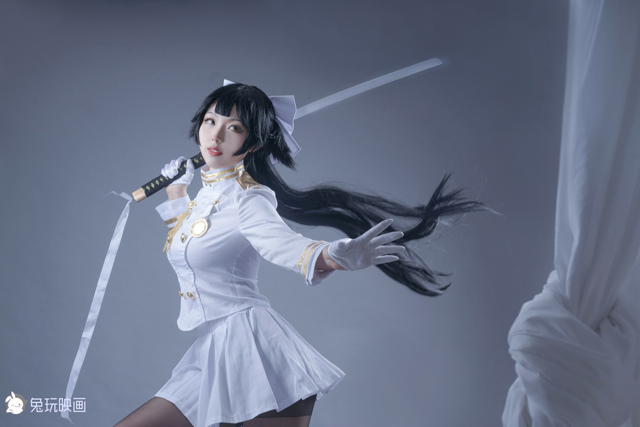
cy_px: 214
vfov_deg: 27.0
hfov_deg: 39.6
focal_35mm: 50
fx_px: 889
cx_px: 320
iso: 200
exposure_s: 1/160
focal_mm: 50
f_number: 8
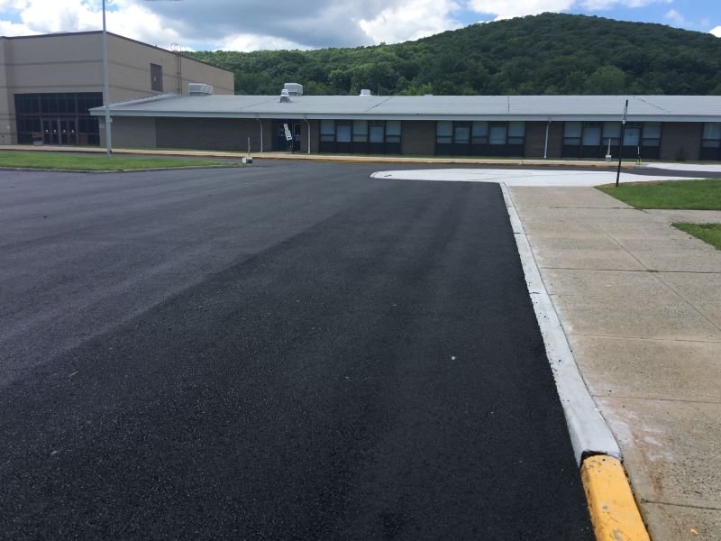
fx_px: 604
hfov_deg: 61.7
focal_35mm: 29
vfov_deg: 48.2
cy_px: 270
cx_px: 360
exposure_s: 1/1183
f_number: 2.2
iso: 25
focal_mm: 4.15
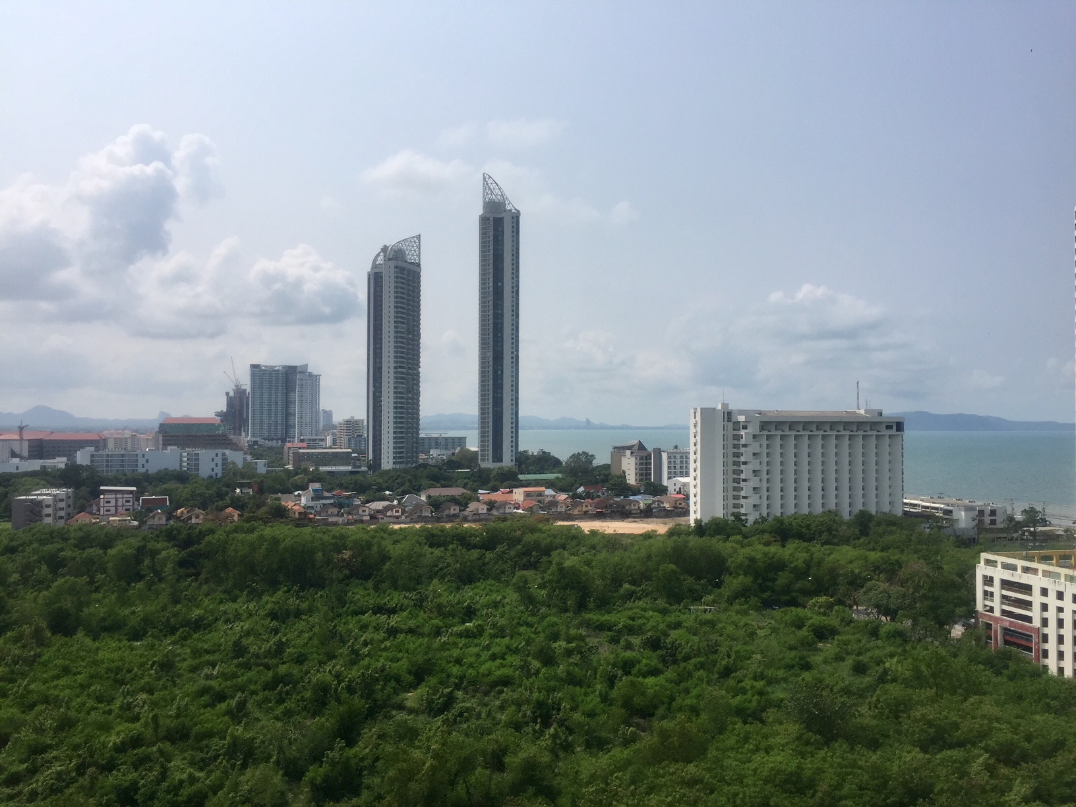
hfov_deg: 61.7
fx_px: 901
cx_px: 538
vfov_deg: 48.2
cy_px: 404
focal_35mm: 29
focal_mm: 4.15
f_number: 2.2
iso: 32
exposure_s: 1/4950
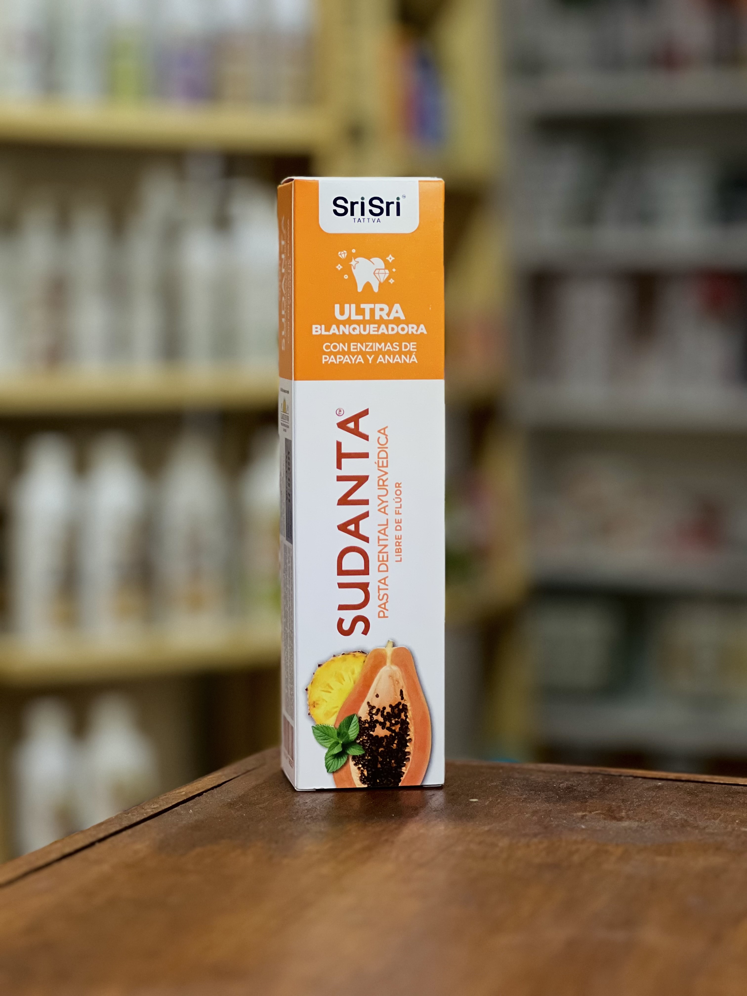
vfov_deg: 25.3
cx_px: 374
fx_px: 2216
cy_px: 498
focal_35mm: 77
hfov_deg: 19.1
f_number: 2.8
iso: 400
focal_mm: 9
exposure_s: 1/40
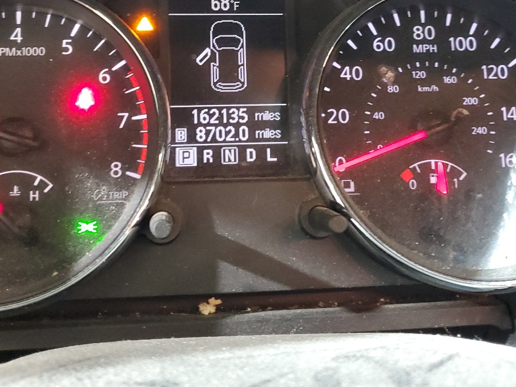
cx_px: 225
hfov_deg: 41.2
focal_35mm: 46
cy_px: 57
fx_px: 686
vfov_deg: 30.4
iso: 347
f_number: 1.5
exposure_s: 1/15
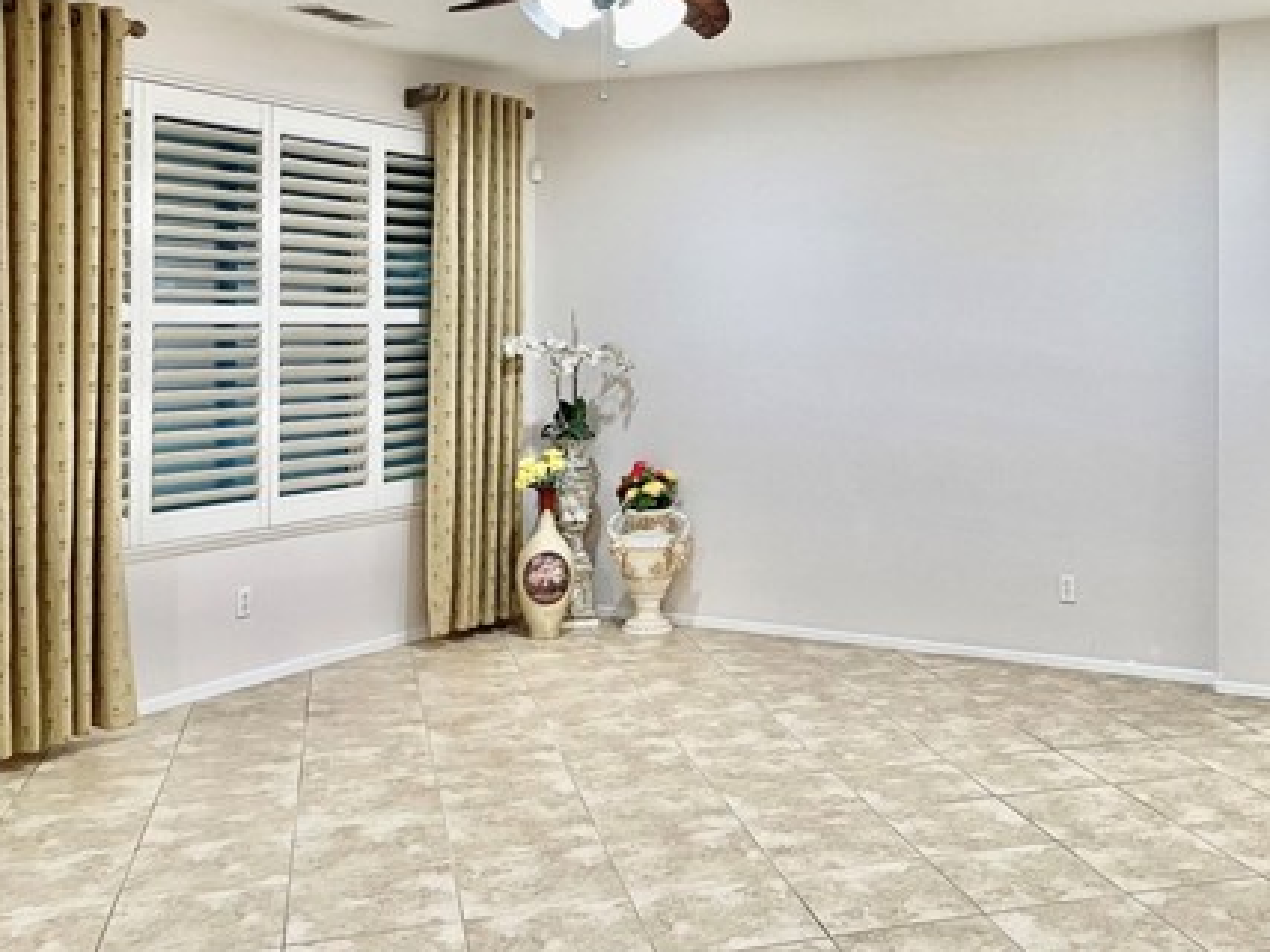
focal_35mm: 39
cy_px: 321
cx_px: 868
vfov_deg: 36.4
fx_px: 1430
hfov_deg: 46.9
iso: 100
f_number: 1.6
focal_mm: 4.2
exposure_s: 1/60
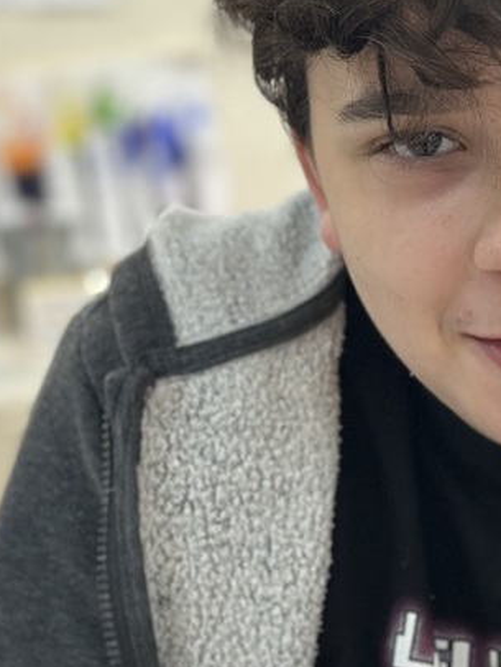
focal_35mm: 121
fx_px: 2333
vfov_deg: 16.2
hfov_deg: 12.1
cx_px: 540
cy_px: 518
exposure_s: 1/60
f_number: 1.78
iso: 250
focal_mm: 6.86
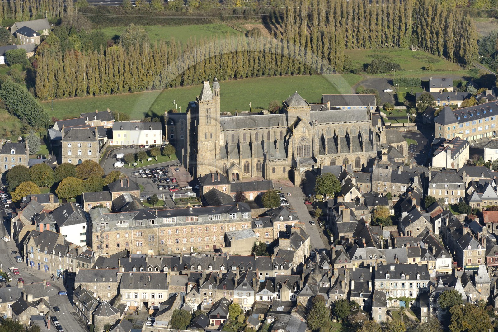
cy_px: 166
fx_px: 2766
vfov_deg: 6.9
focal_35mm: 200
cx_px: 249
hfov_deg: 10.3
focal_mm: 200
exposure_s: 1/1000
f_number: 9
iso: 400
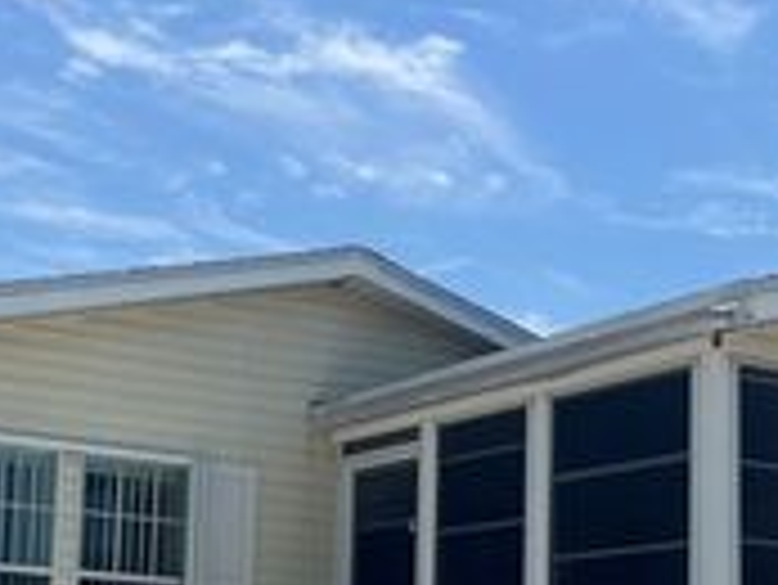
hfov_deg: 26.0
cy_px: 538
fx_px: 1687
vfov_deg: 19.3
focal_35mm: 75
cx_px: 382
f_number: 1.6
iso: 50
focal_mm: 5.1
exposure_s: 1/4854
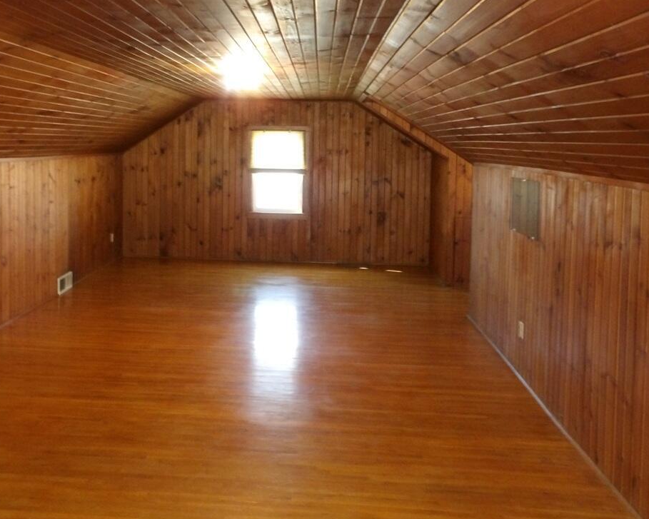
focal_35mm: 32
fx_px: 615
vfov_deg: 45.1
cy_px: 174
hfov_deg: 55.2
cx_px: 258
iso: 530
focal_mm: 4.2
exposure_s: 1/15
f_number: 4.1
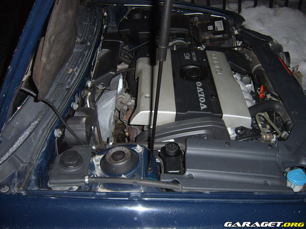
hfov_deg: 52.6
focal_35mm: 35
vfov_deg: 40.7
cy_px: 114
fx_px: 309
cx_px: 153
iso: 69
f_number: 2.8
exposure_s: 1/30
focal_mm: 5.8
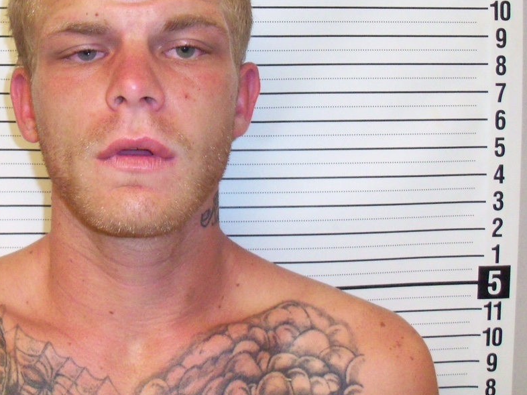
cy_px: 113
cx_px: 131
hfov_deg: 33.1
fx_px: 868
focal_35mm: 57
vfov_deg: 25.4
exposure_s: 1/60
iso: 400
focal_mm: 6.3
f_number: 3
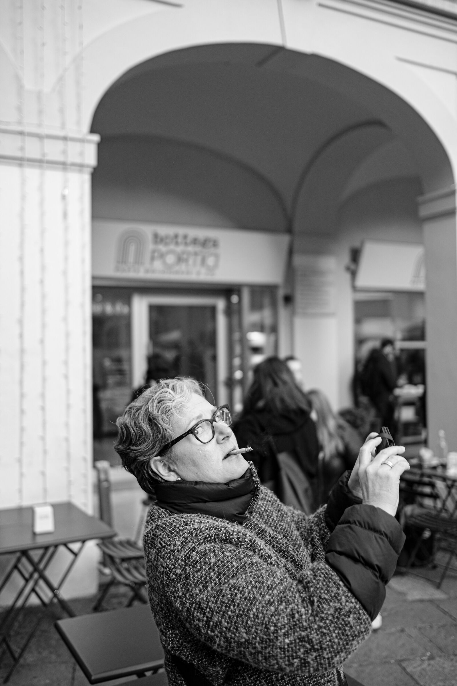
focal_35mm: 35
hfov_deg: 37.9
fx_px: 666
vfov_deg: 54.4
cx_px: 228
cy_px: 343
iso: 200
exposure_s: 1/500
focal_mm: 23
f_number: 1.4
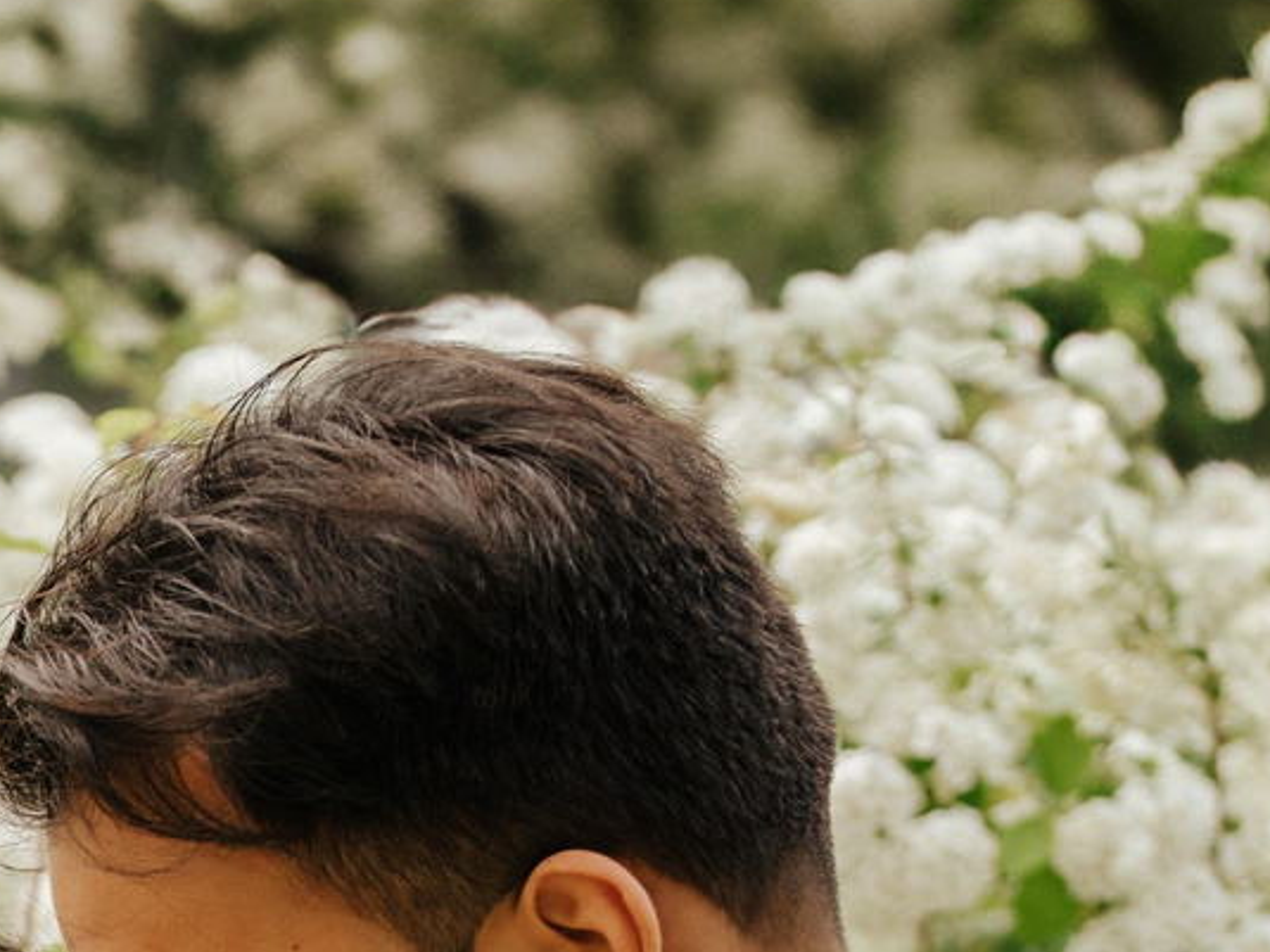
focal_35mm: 230
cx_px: -646
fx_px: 8436
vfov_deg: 6.3
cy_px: 2010
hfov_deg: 8.4
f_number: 2
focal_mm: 50
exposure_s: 1/1600
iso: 100
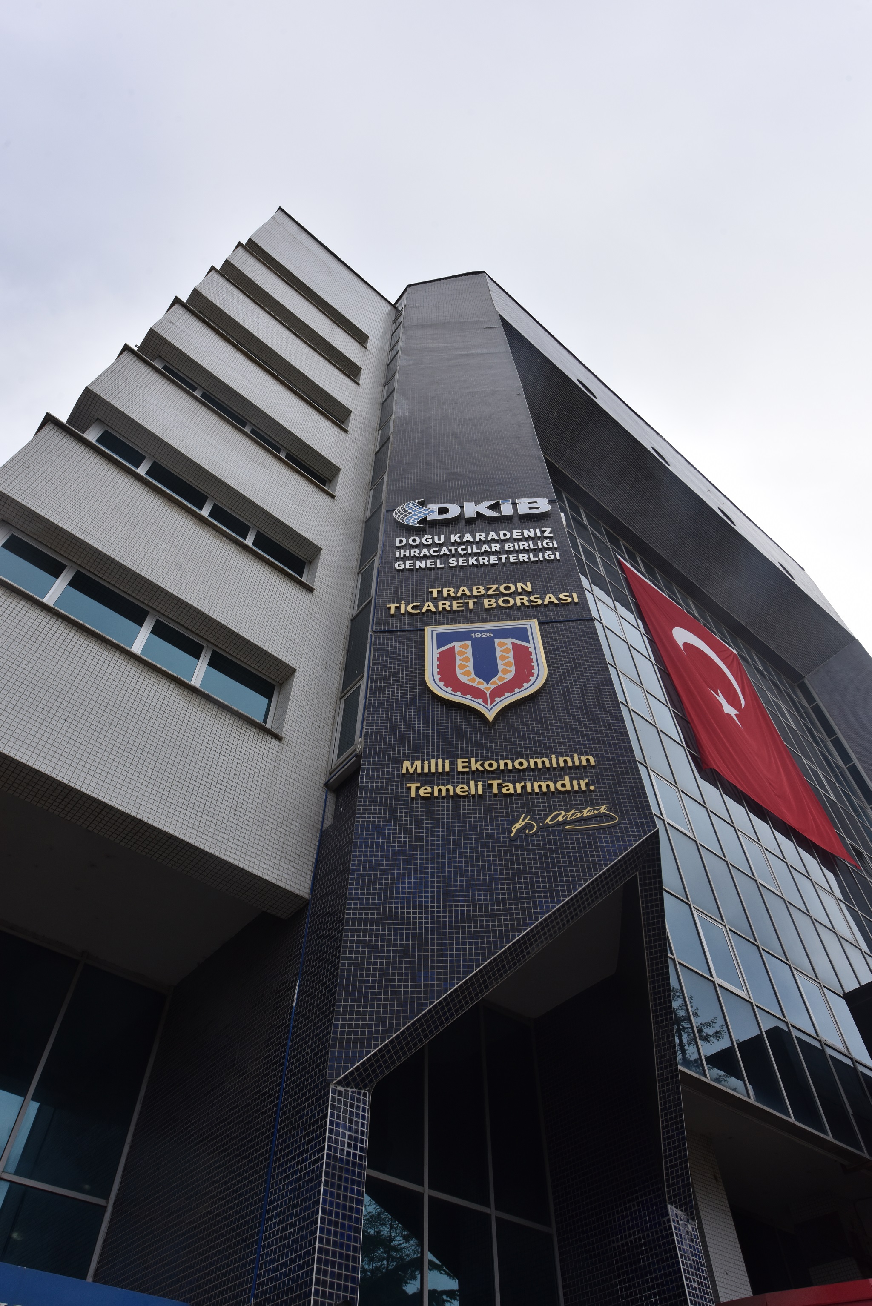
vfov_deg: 78.6
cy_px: 653
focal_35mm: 22
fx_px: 799
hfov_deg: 57.3
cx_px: 436
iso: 400
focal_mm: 22
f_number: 11
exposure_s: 1/500
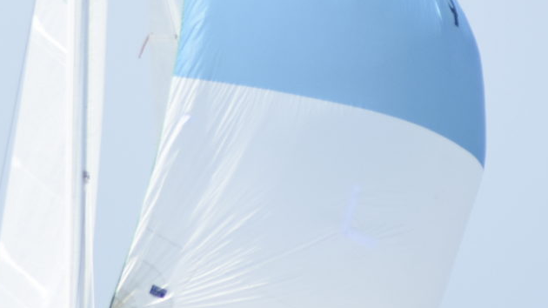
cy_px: 16
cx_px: 143
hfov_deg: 1.2
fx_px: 25974
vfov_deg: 0.7
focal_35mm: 1788
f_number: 5.3
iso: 320
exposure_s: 1/1250
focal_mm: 280
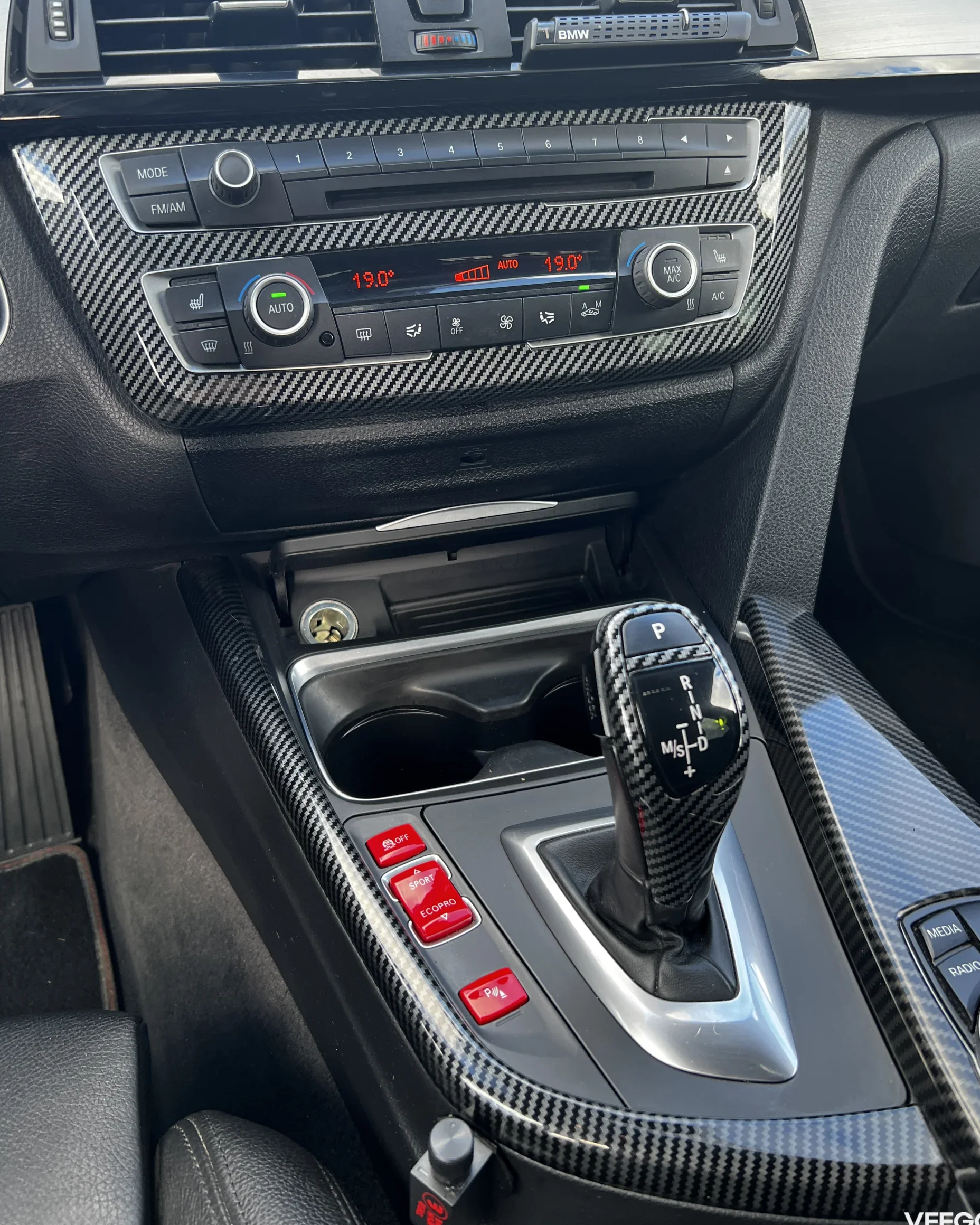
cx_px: 494
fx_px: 1015
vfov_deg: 62.1
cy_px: 561
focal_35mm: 28
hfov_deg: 51.5
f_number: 1.5
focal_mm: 5.7
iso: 100
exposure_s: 1/121
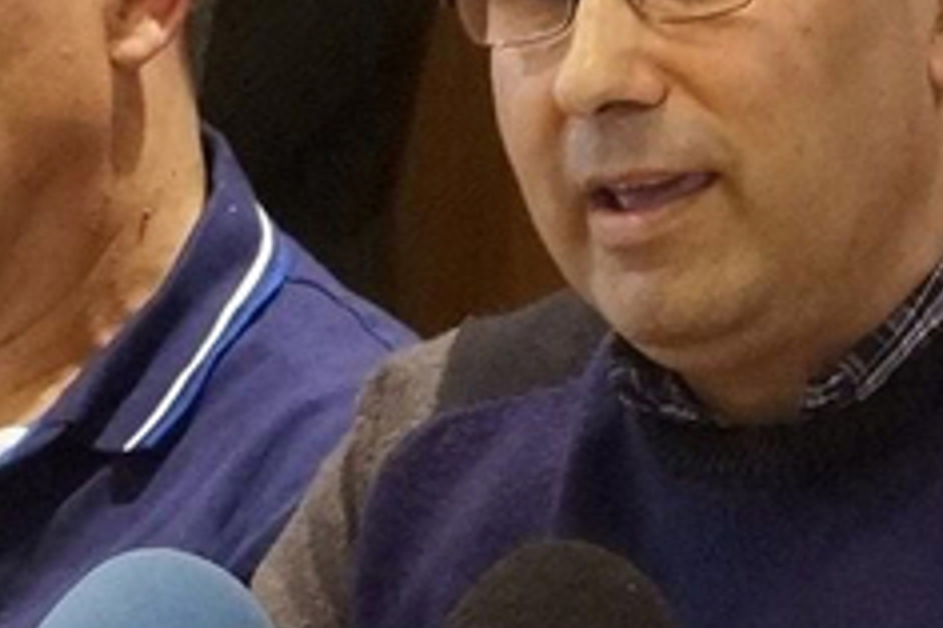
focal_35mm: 713
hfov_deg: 2.9
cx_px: 719
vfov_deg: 1.9
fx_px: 18663
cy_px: 396
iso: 1600
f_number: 4
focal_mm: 70
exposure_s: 1/50
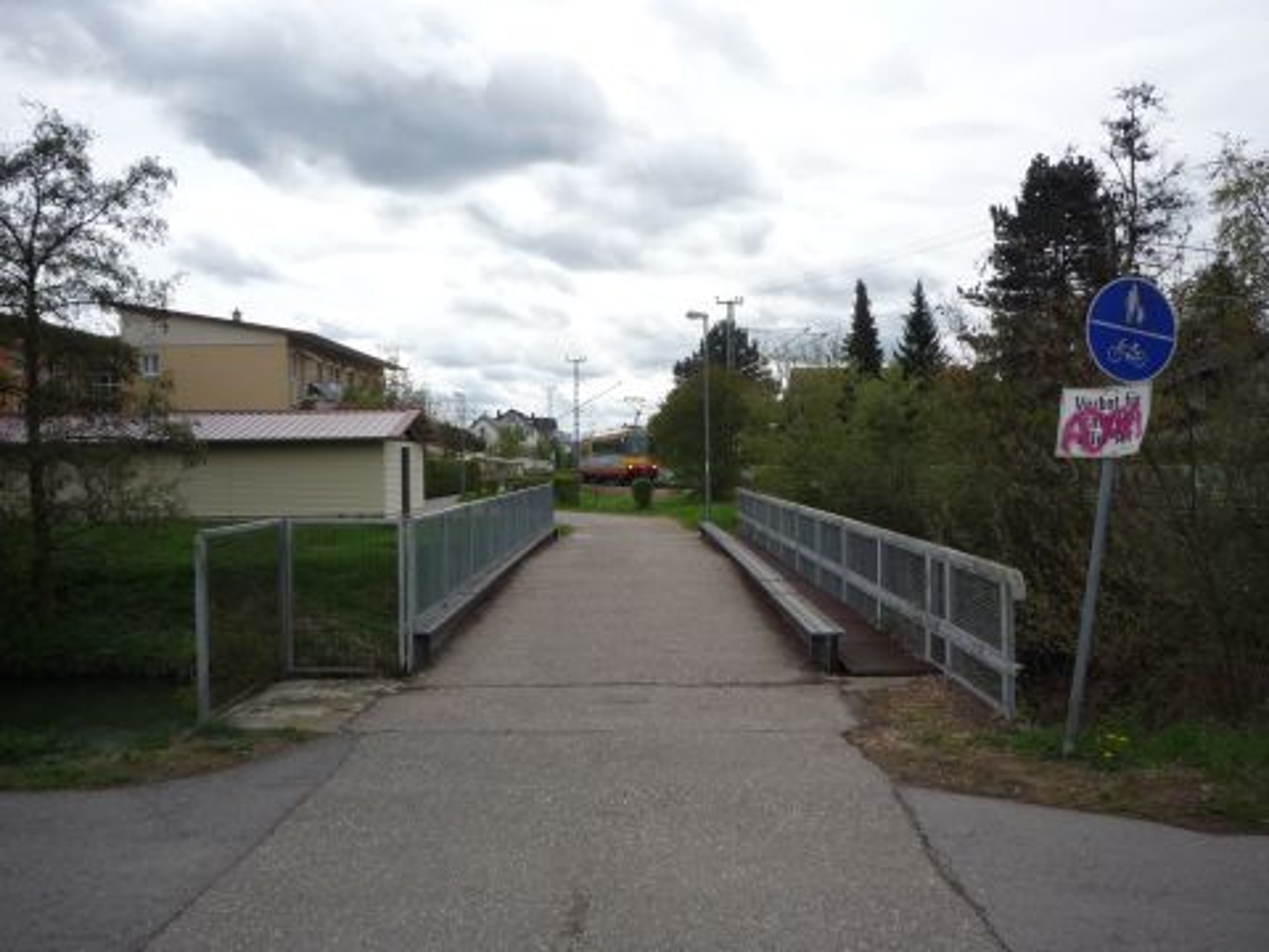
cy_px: 476
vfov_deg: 44.2
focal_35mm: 32
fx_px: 1173
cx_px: 634
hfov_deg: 56.8
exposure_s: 1/500
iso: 100
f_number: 5.6
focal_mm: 5.2
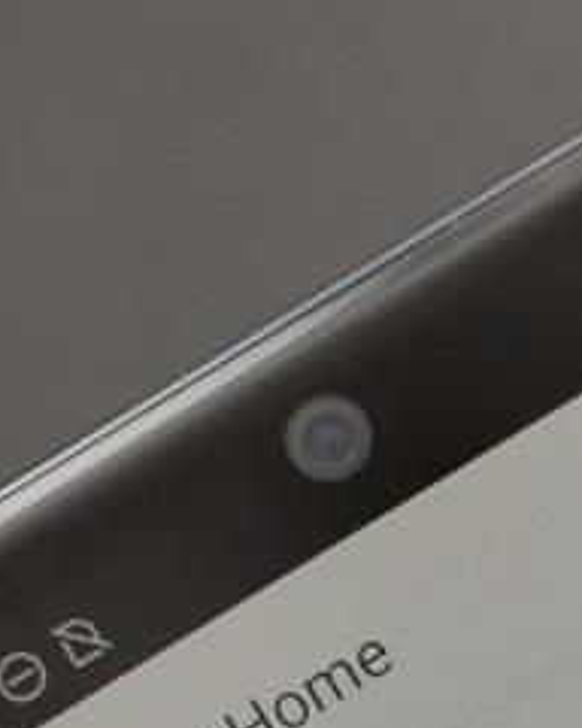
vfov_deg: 6.2
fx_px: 6608
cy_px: 1333
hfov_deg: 5.0
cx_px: 815
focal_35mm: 307
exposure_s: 1/125
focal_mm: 35
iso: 160
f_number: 1.8
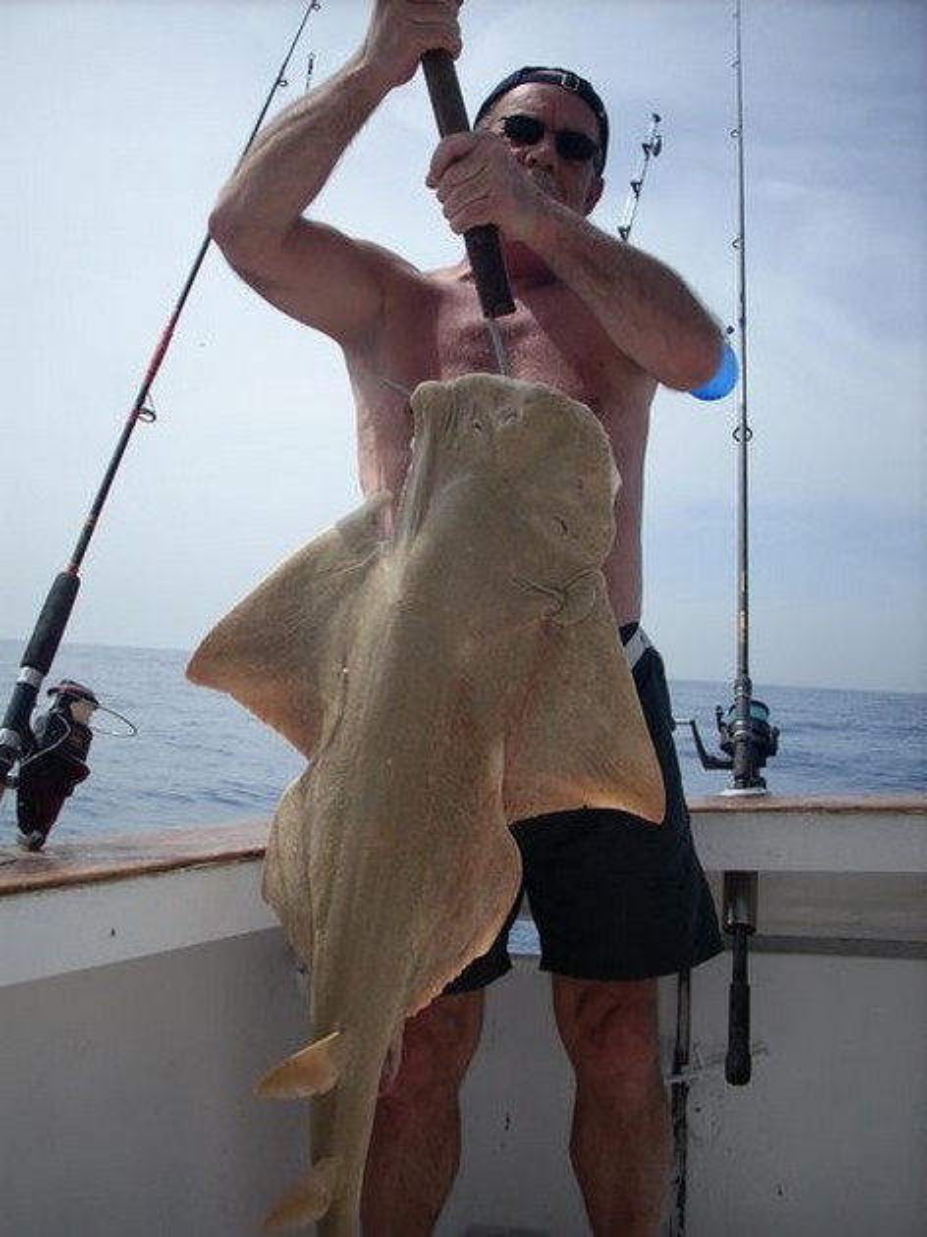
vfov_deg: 50.2
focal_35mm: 37
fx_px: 1322
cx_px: 464
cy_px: 618
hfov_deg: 38.6
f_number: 5.6
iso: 64
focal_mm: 6.2
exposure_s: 1/369
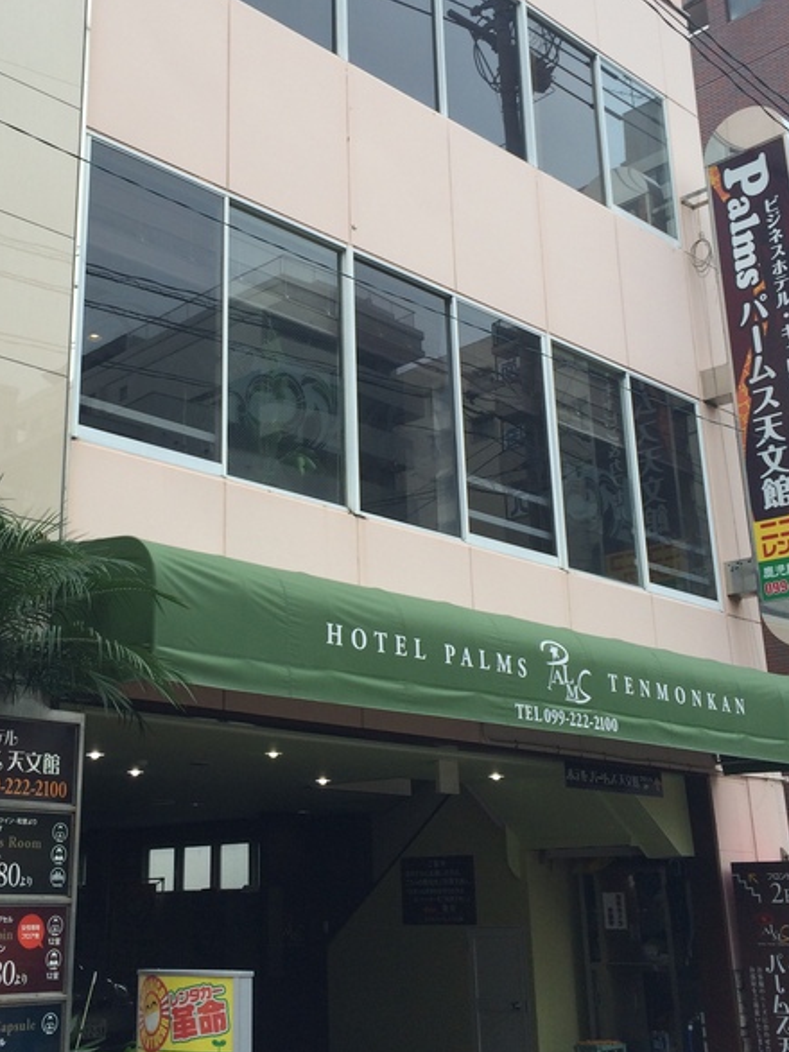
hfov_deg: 31.3
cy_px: 425
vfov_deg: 41.1
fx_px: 1398
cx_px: 264
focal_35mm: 46
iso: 32
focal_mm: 4.12
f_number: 2.2
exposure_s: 1/304
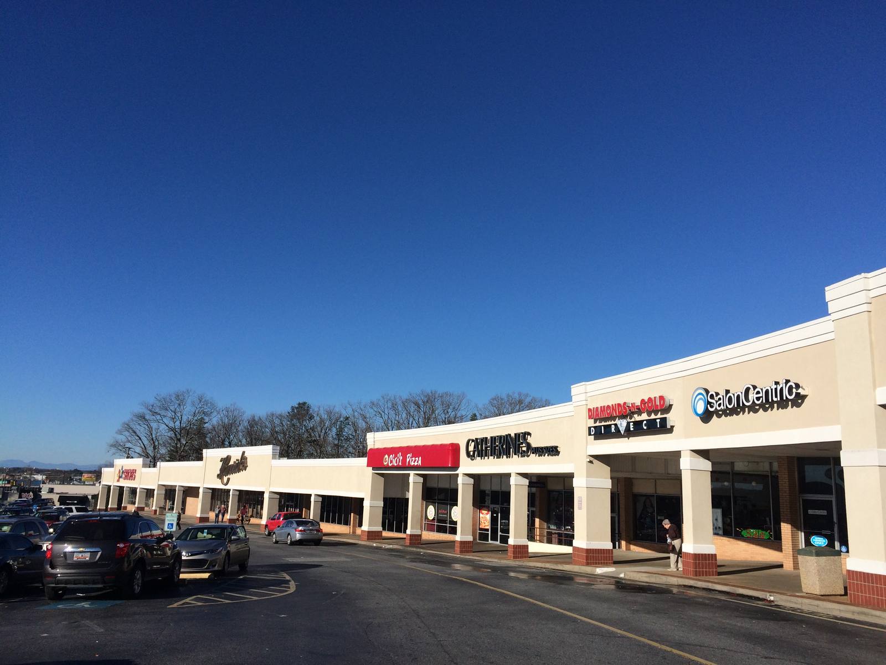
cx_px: 443
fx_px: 742
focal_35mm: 29
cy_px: 332
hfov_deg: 61.7
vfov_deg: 48.2
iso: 40
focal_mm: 4.15
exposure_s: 1/4566
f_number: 2.2
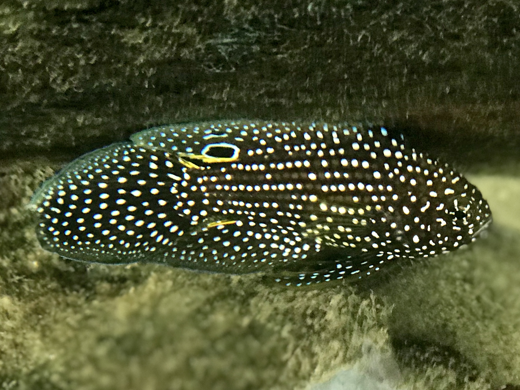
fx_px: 856
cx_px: 260
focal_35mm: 57
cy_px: 195
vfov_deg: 25.7
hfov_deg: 33.8
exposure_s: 1/50
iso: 250
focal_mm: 6.6
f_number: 2.8
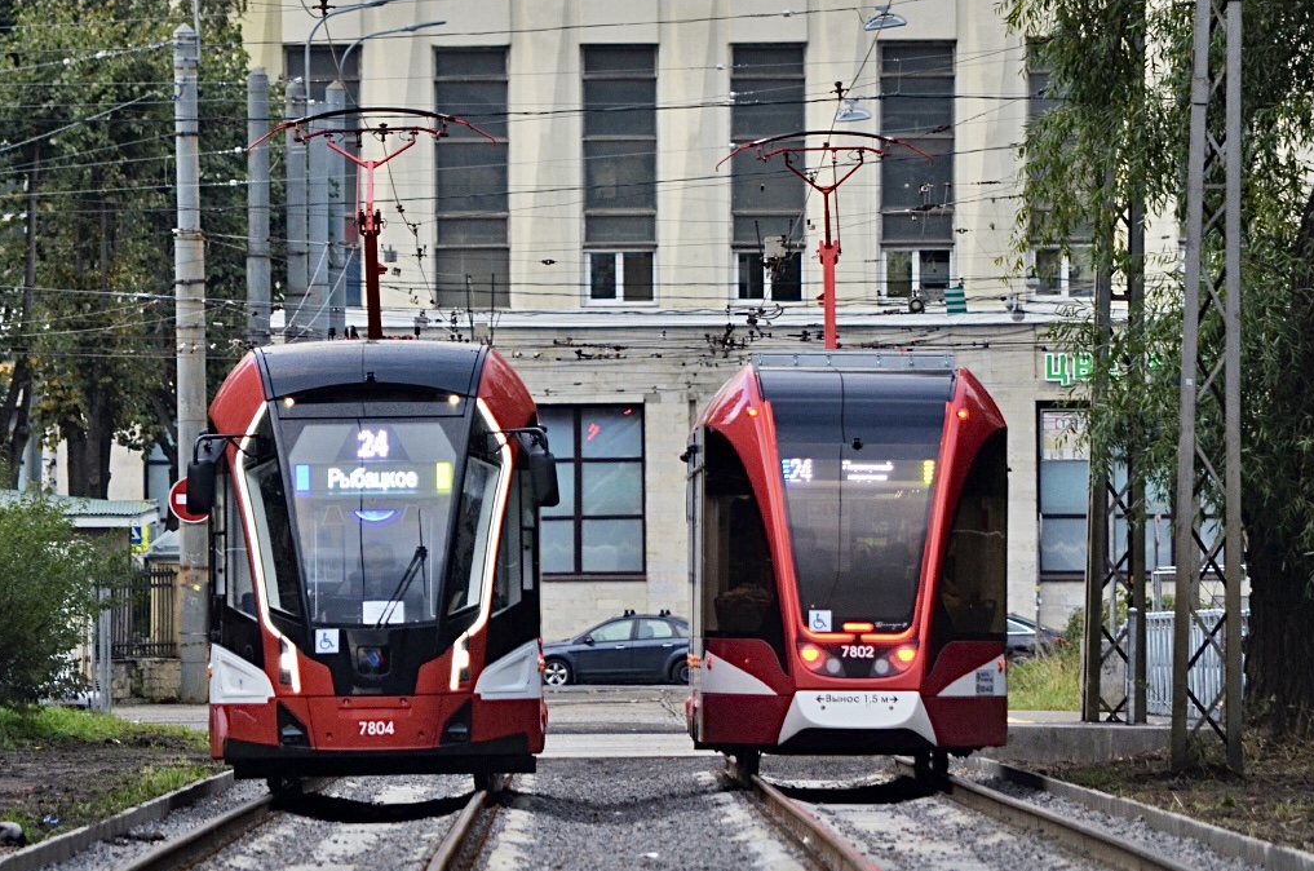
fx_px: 20948
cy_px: 330
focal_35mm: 575
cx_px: 607
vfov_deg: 2.4
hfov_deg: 3.6
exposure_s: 1/160
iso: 400
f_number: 5.6
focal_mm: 300
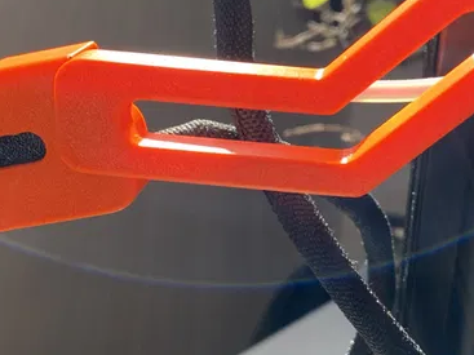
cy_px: 165
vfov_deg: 24.8
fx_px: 808
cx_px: 289
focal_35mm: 59
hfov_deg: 32.6
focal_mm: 4.25
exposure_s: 1/340
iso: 32
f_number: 1.8
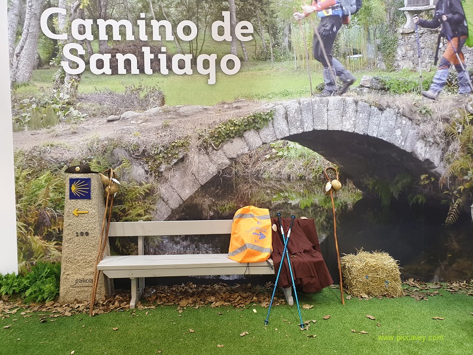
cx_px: 236
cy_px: 178
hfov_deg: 67.3
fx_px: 355
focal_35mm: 26
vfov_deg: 53.0
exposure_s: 1/50
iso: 125
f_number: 2.4
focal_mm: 4.3
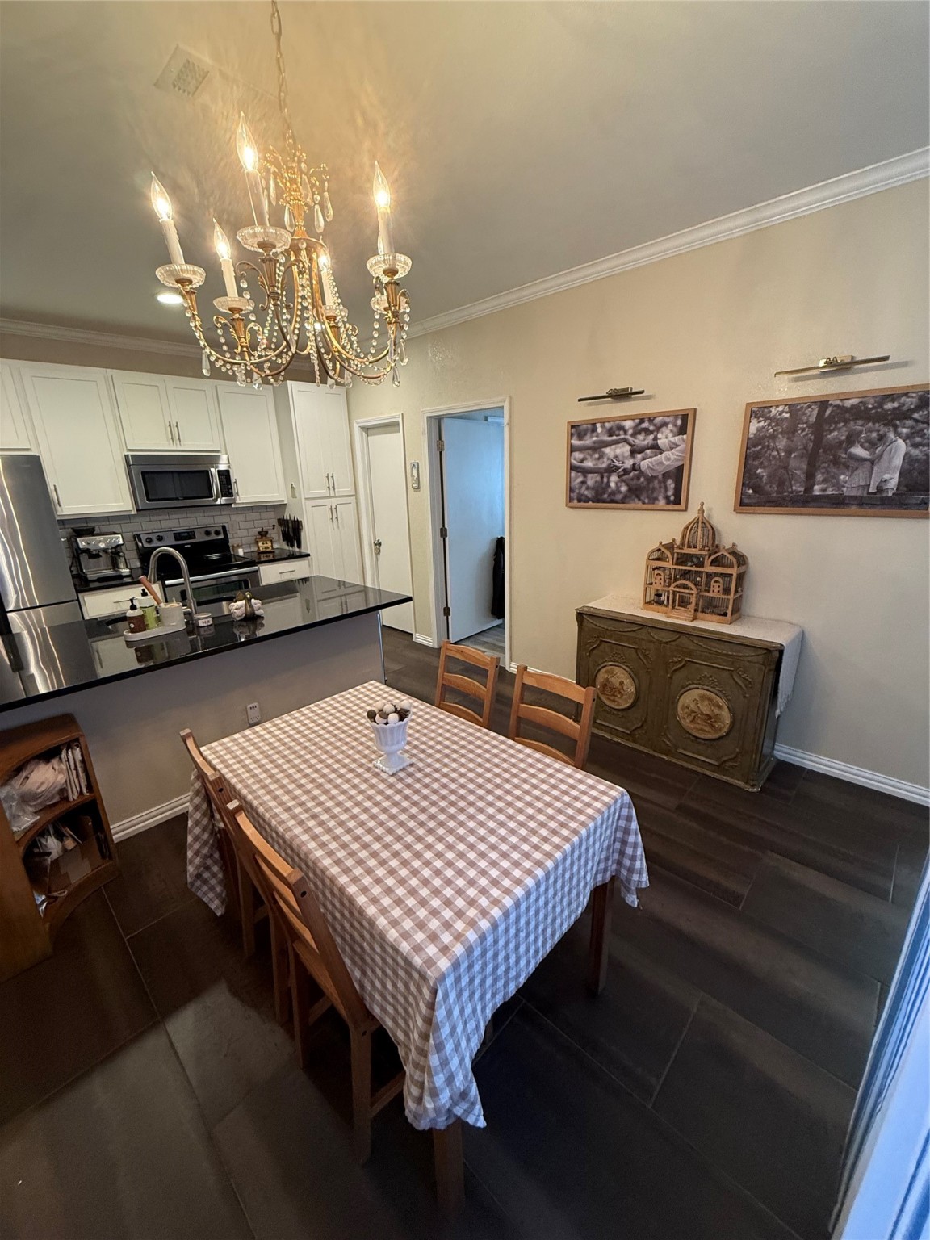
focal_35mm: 14
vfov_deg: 102.1
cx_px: 465
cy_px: 620
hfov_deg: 85.7
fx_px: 502
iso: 320
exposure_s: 1/60
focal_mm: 2.22
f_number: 2.2
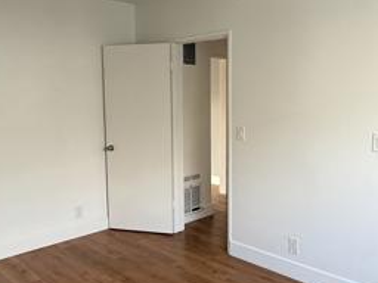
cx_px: 220
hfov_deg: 52.4
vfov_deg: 40.7
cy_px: 139
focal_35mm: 35
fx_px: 382
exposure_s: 1/99
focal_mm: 2.22
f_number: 2.2
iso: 160
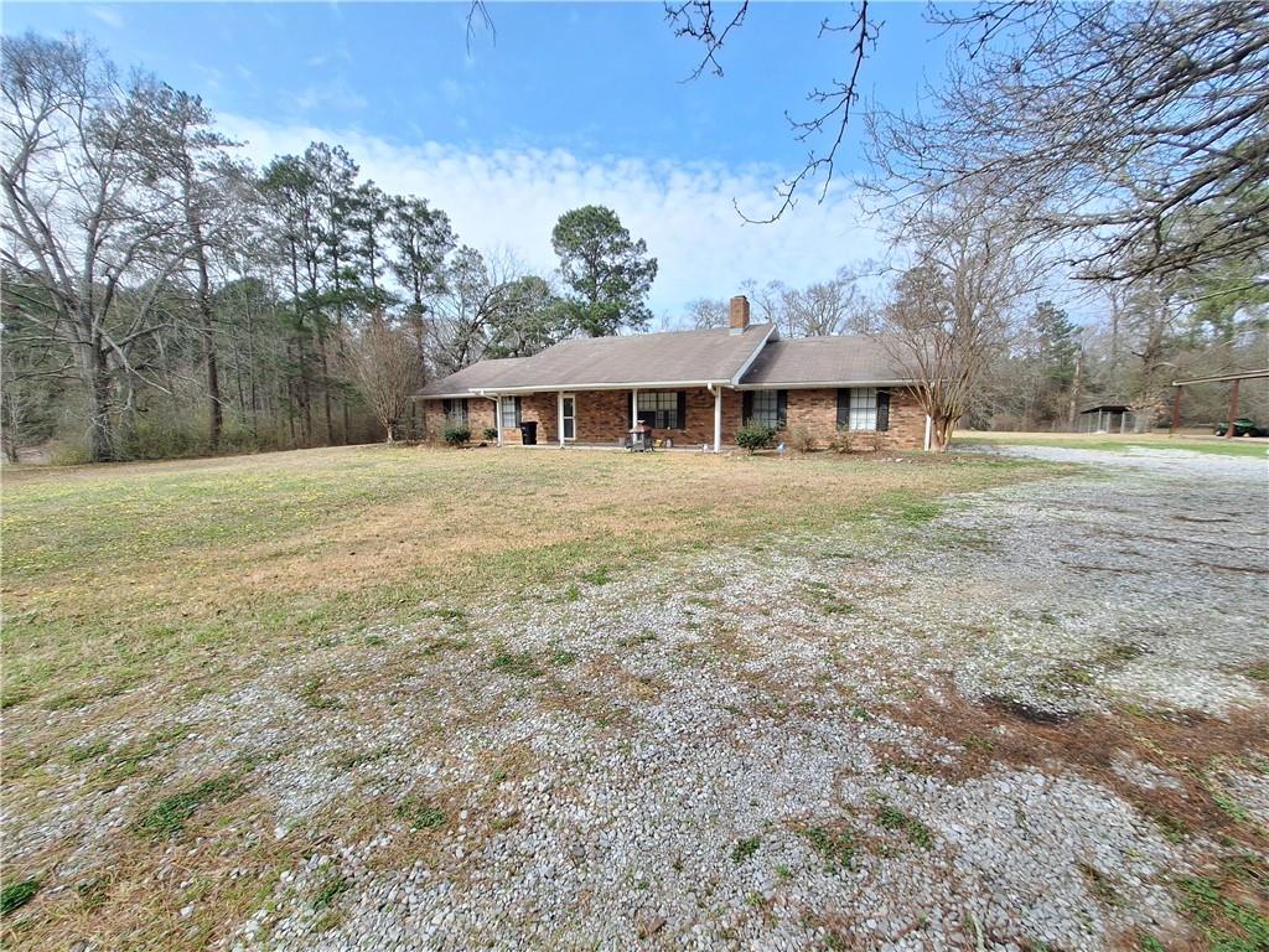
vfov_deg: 89.9
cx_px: 634
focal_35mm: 13
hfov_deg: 106.2
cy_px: 476
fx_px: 477
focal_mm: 1.74
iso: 40
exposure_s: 1/843
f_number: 2.2
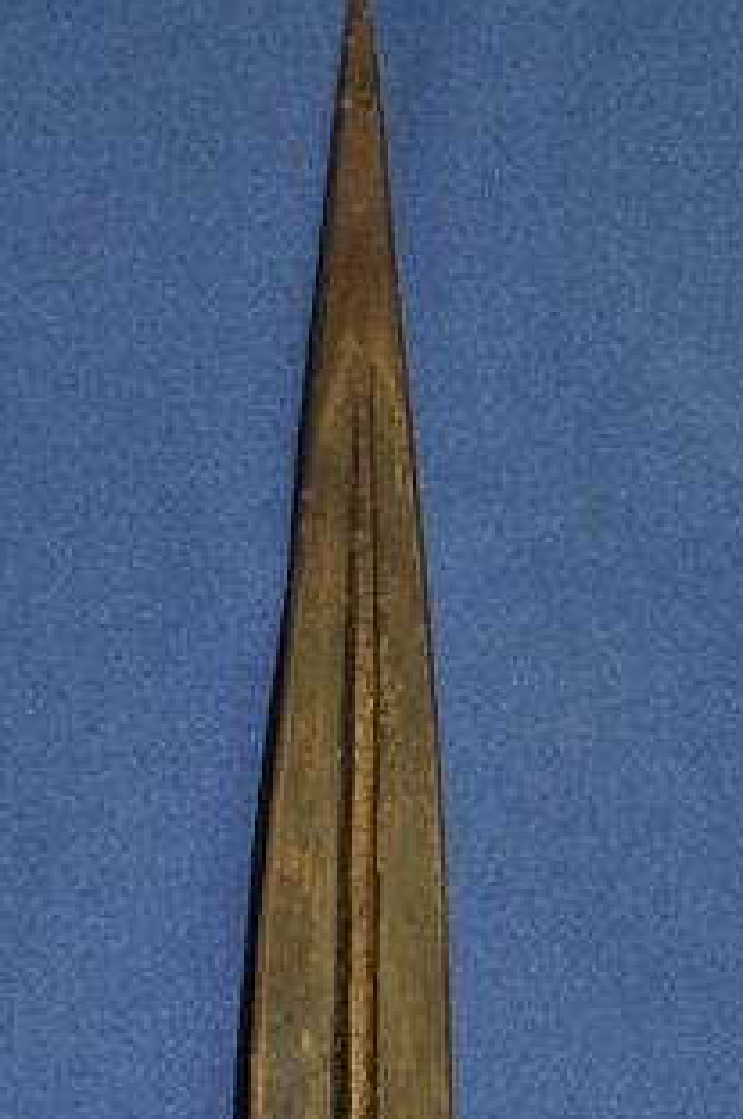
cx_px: 377
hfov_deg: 12.1
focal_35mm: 113
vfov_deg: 17.3
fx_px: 3510
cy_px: 1358
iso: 800
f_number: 3.8
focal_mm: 26
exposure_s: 1/60
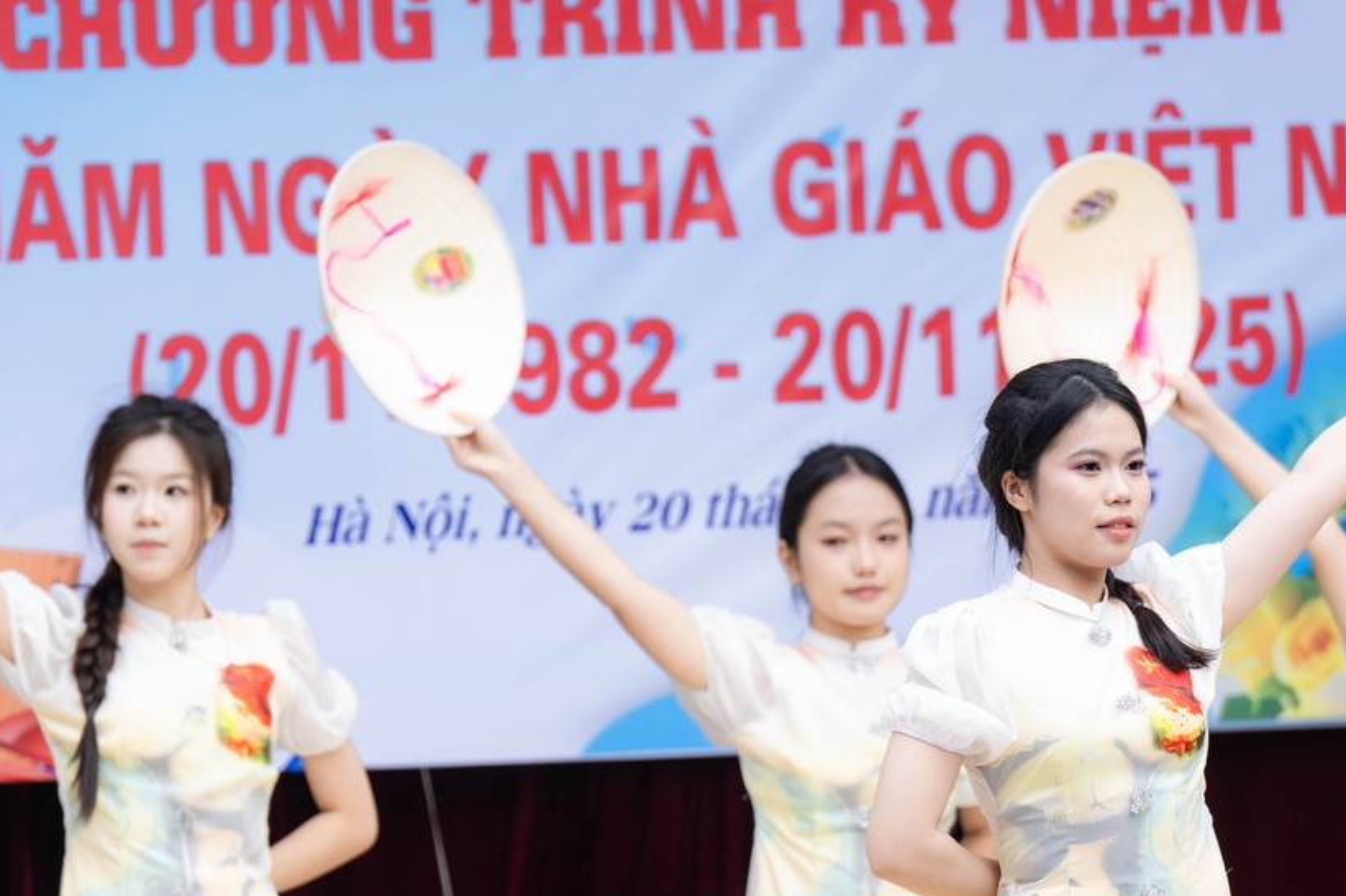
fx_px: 18204
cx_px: 656
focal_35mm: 487
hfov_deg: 4.2
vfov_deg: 2.8
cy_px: 725
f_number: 2.8
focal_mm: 200
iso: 200
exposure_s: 1/250
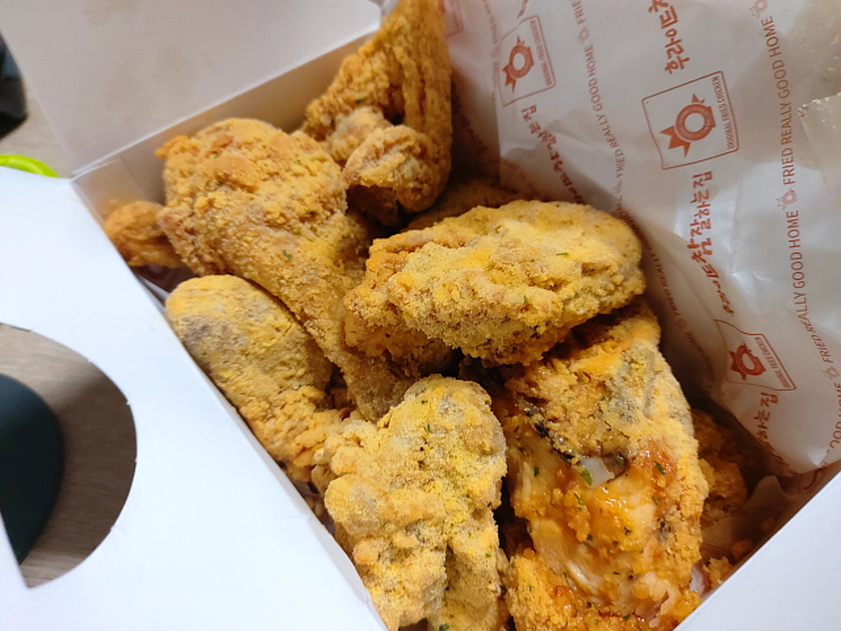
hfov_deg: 69.4
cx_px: 420
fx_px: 607
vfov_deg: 54.9
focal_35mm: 25
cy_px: 316
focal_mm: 4.58
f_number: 2
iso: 250
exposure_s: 1/40
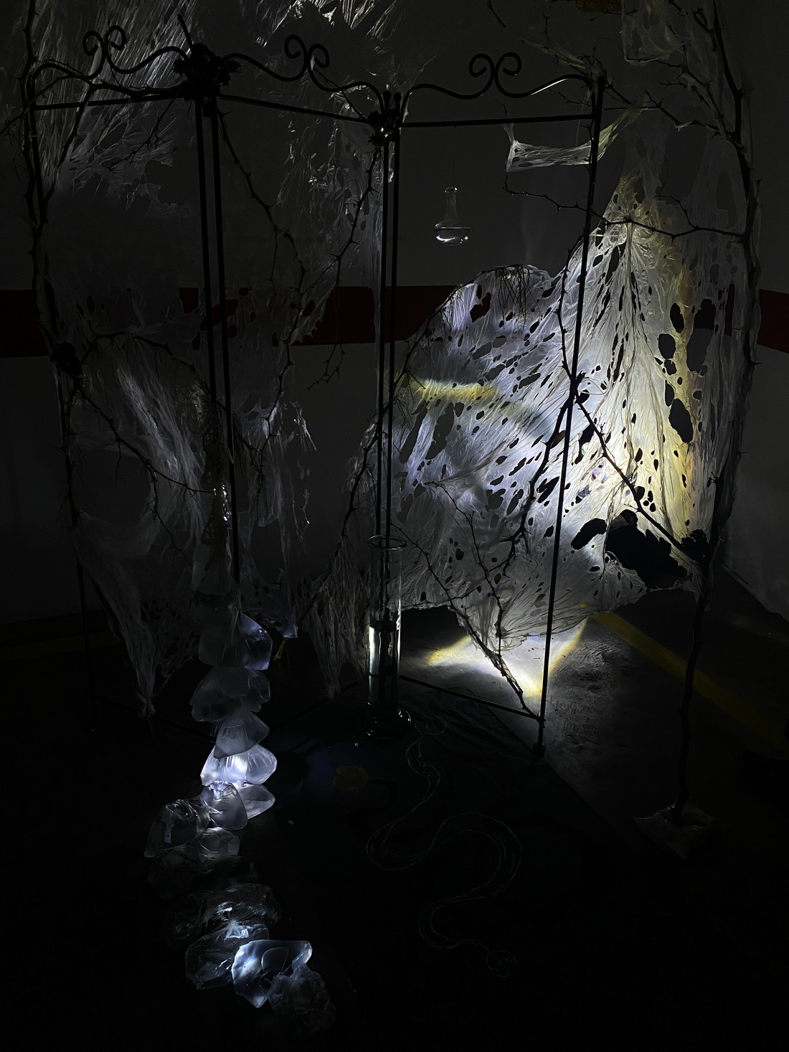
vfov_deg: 67.3
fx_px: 790
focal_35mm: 26
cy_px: 526
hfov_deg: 53.1
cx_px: 394
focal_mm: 4.25
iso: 100
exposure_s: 1/69
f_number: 1.8
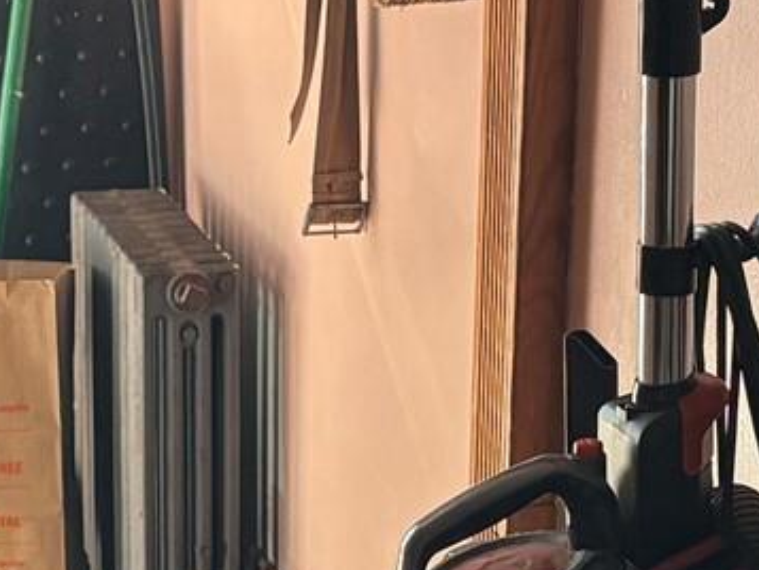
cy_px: 668
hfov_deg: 13.2
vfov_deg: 9.8
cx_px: 210
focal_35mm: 149
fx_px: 3268
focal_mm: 5.96
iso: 160
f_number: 1.6
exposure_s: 1/60
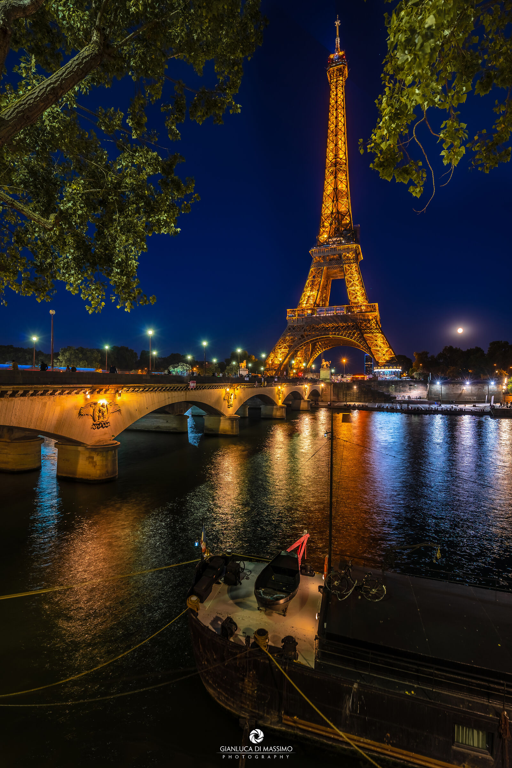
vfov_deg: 93.3
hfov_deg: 70.5
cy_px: 384
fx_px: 362
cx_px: 256
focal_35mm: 17
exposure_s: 1
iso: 100
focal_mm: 17
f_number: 5.6
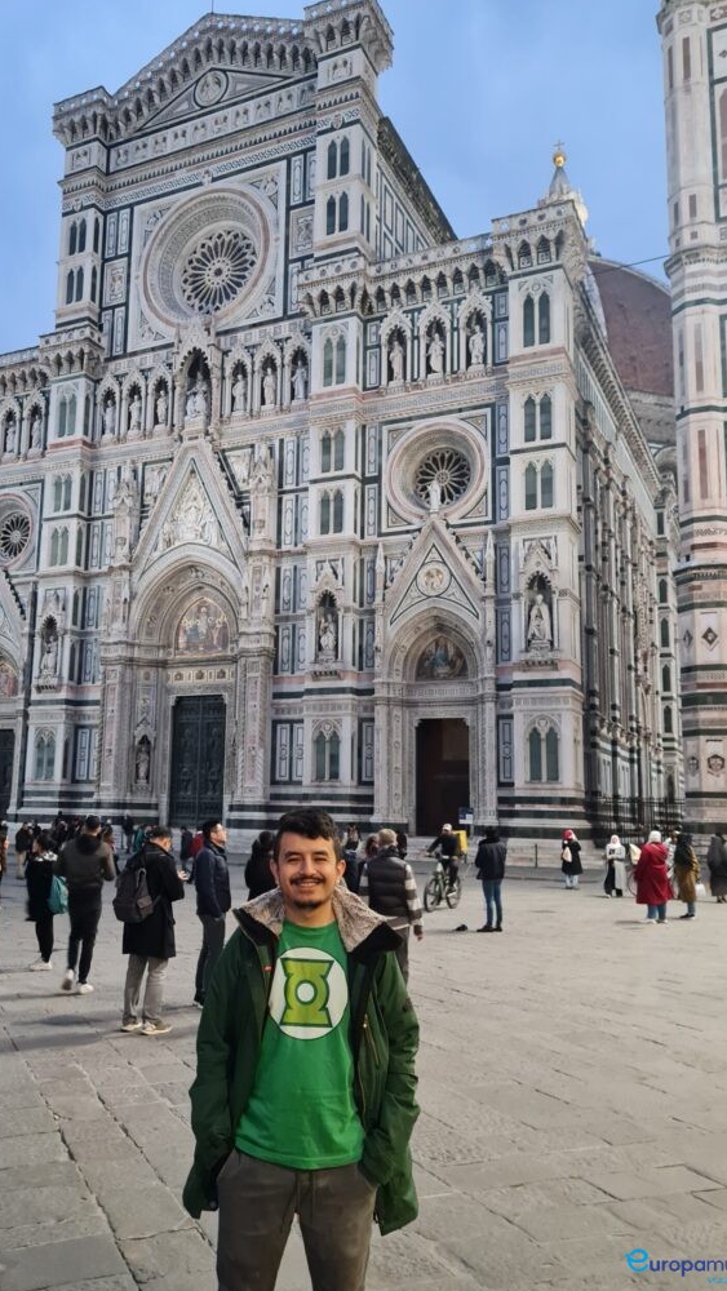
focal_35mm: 29
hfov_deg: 40.1
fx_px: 993
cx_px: 302
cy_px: 648
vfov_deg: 66.1
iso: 640
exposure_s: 1/33
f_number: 1.8
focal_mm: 5.4
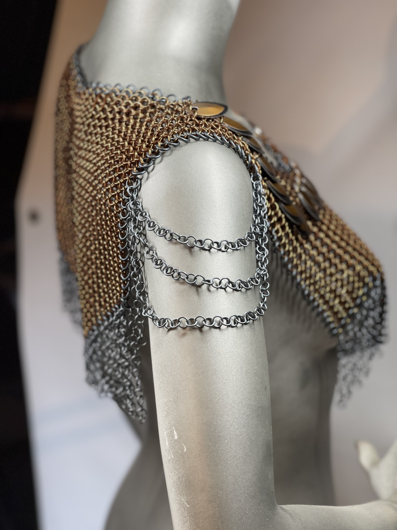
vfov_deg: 30.3
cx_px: 198
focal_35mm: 64
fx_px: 979
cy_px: 265
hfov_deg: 22.9
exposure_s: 1/60
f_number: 2.2
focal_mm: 7.5
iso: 125
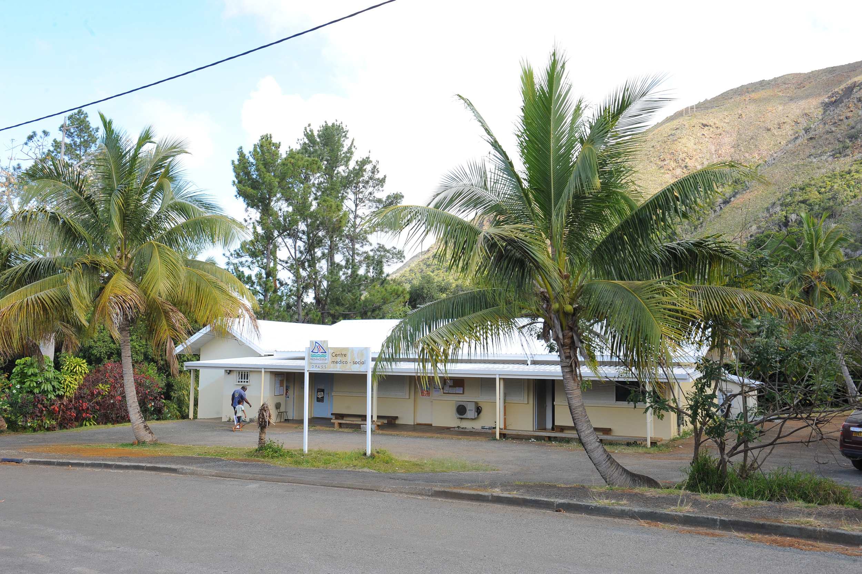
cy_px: 287
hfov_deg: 58.7
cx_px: 431
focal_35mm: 32
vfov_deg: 41.1
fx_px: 766
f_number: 10
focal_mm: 32
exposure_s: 1/200
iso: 640
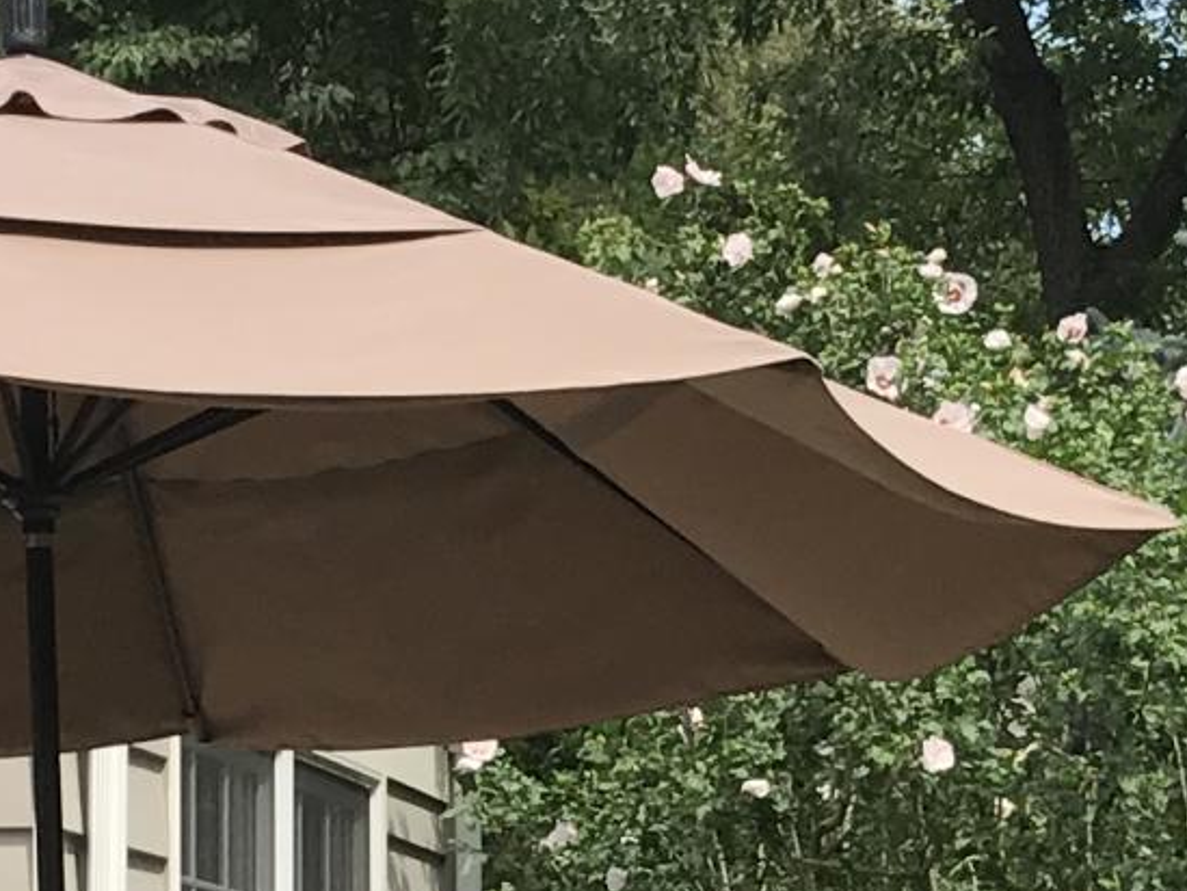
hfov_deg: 12.9
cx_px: 571
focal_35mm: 153
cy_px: 969
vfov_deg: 9.6
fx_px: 5248
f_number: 1.8
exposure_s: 1/1259
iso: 20
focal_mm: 3.99
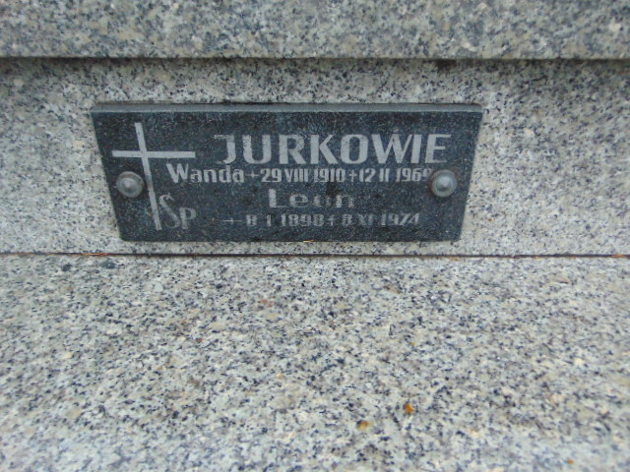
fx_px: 455
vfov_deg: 54.9
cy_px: 236
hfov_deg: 69.4
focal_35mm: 25
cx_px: 315
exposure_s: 1/250
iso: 200
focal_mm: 4.5
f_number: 3
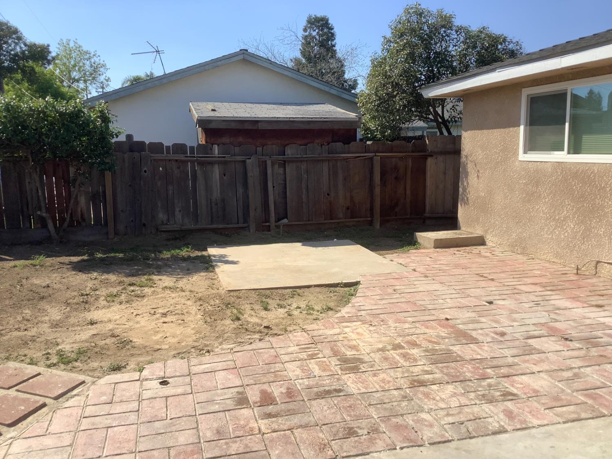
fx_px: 548
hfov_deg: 58.4
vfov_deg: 45.4
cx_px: 306
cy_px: 230
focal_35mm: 31
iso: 25
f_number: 2.4
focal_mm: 3.3
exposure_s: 1/1431
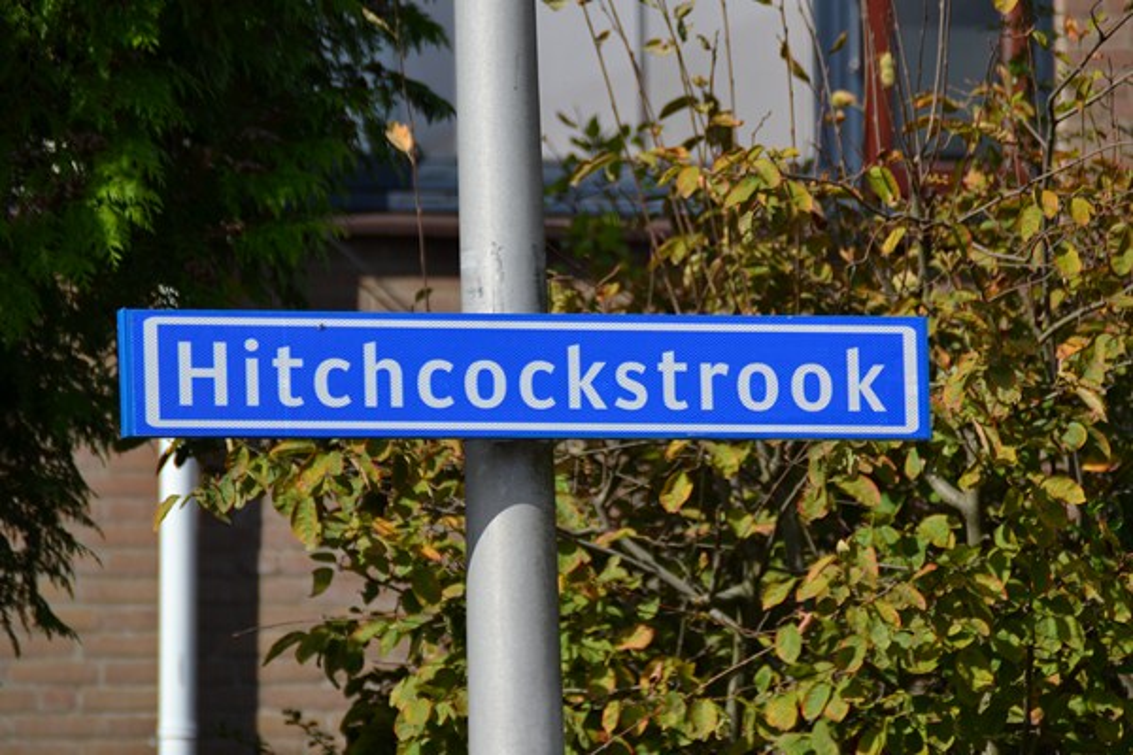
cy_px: 378
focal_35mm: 300
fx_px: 9441
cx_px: 566
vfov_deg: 4.6
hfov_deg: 6.9
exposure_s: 1/2000
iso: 400
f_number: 6.3
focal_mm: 200
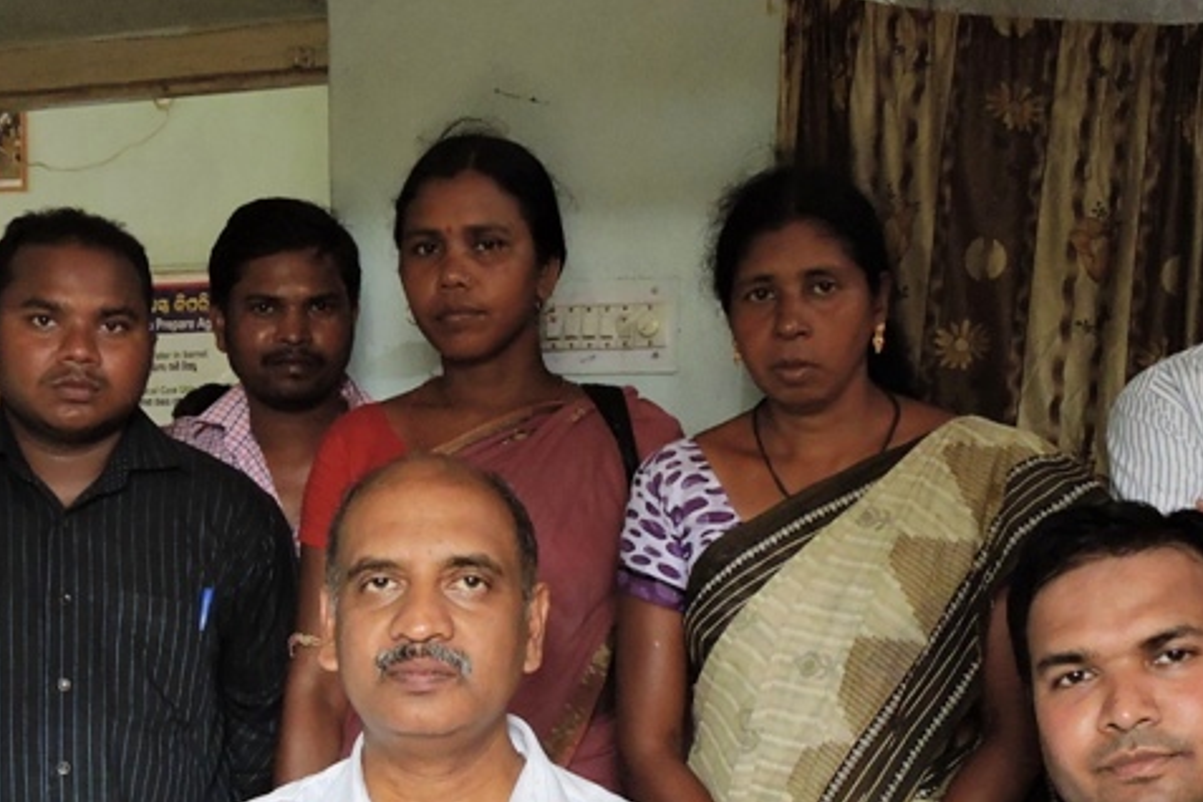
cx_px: 451
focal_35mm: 67
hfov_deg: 30.0
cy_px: 724
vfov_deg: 19.9
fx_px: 2239
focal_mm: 5.4
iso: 400
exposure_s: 1/30
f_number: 3.5
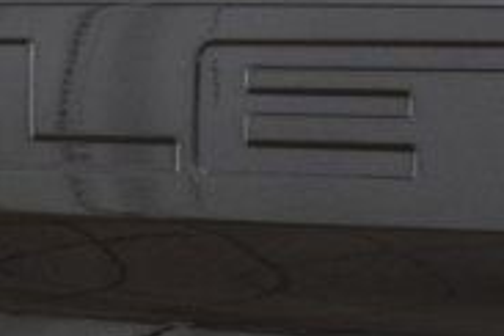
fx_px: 2814
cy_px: 538
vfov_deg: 6.7
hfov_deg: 10.2
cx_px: 41
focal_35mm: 201
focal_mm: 24
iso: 1400
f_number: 6.3
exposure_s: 1/15
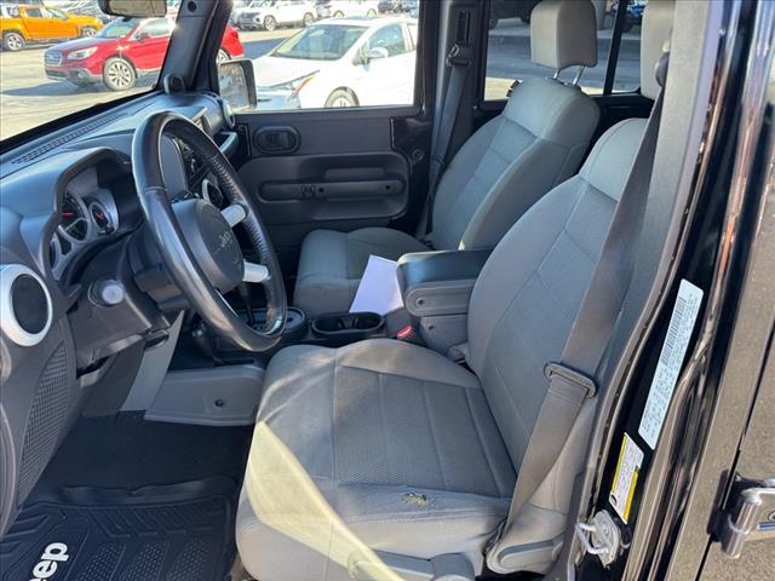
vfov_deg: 56.8
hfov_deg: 71.6
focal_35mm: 24
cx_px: 388
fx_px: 537
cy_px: 290
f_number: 1.78
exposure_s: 1/164
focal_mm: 6.76
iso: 100
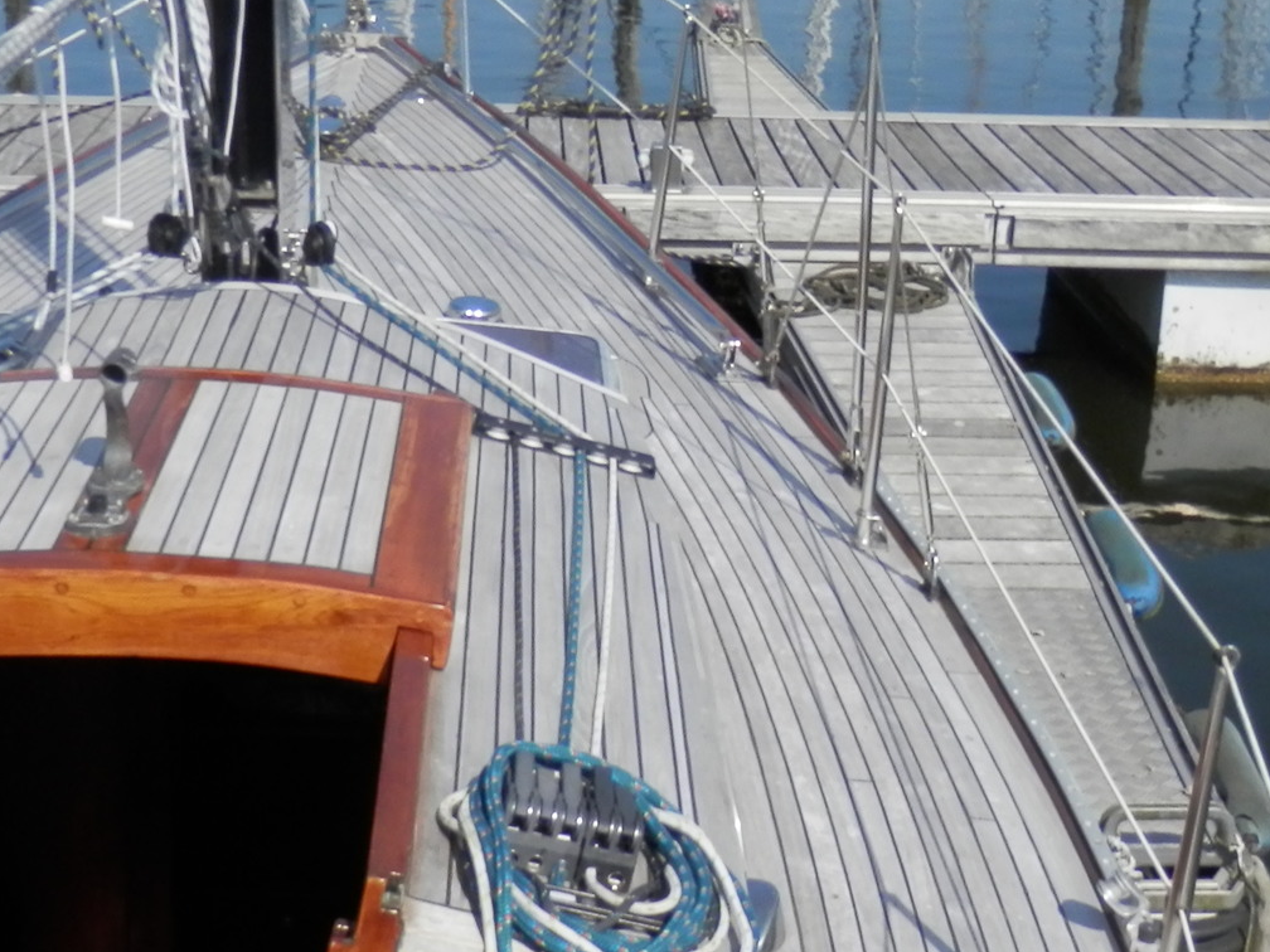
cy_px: 594
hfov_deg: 31.2
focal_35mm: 62
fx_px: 2275
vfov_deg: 23.6
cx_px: 615
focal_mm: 4.5
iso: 80
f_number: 8.7
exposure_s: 1/200
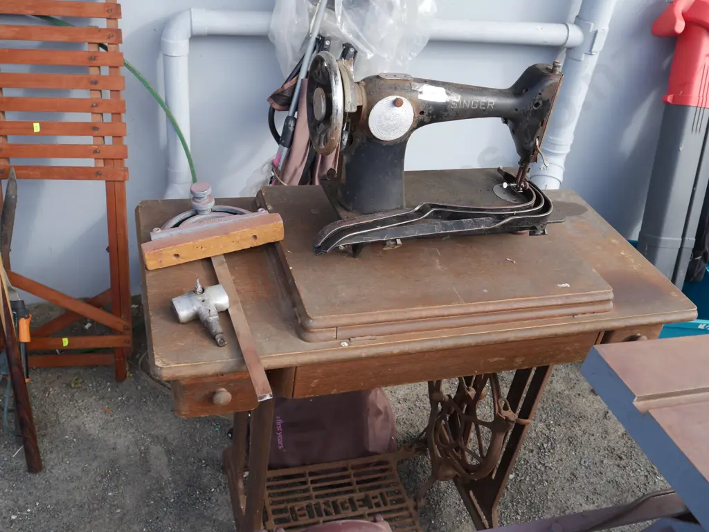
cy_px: 266
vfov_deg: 39.7
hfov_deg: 51.3
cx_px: 354
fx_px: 738
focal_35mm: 36
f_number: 5.6
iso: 200
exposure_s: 1/160
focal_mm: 18
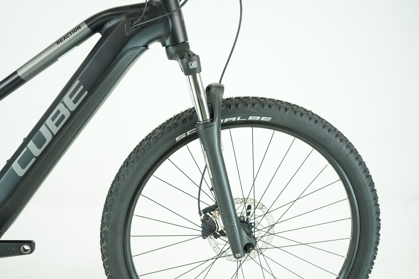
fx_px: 419
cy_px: 140
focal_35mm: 36
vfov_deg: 36.9
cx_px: 210
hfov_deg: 53.1
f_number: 5
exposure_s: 1/200
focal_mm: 36
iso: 2500
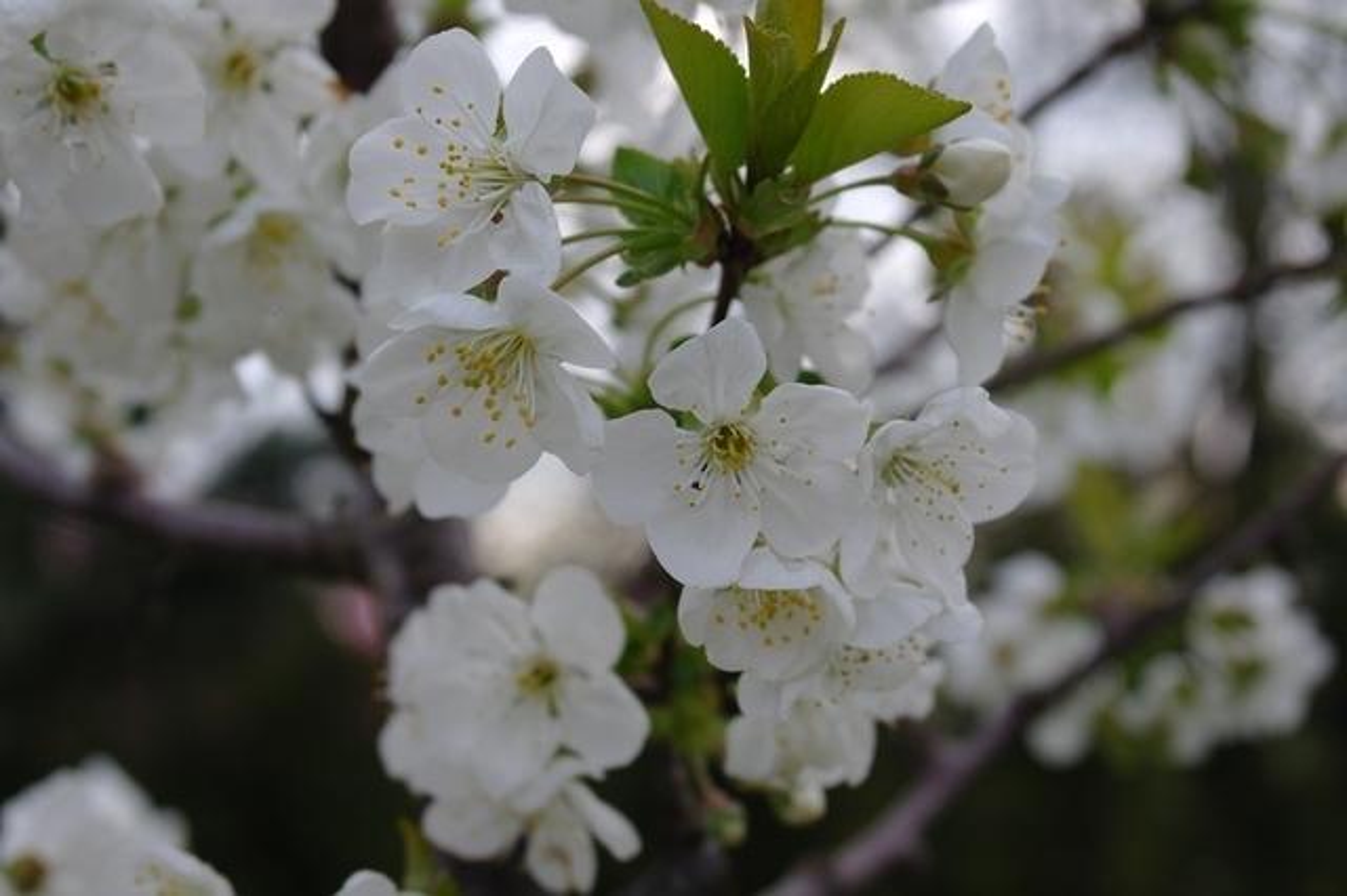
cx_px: 674
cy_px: 448
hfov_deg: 34.5
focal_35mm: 58
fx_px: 2169
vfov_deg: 23.4
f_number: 6.3
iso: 100
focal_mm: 38
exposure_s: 1/200
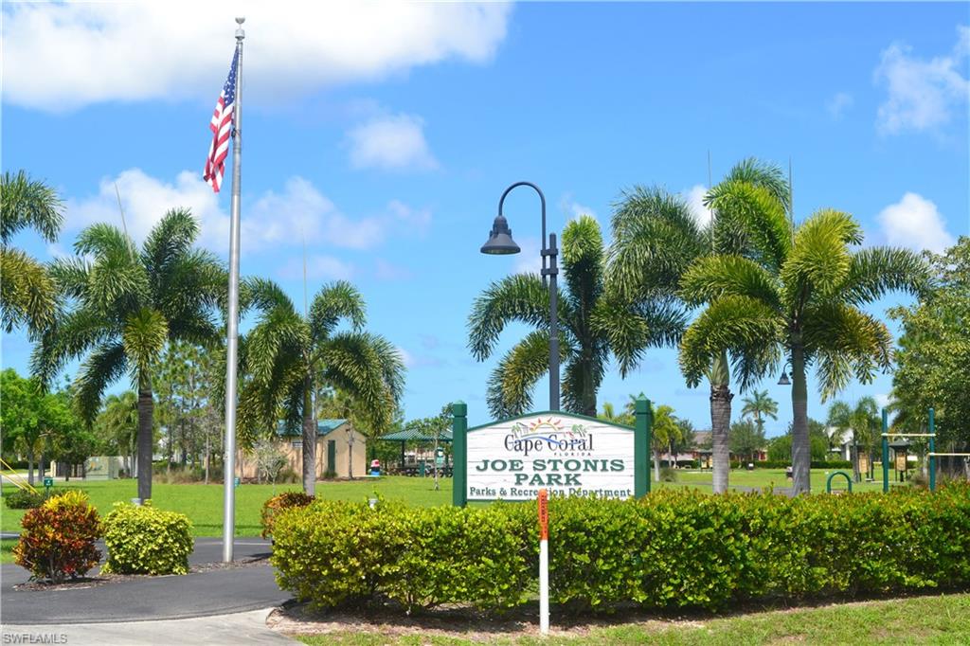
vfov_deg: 25.7
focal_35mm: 52
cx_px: 485
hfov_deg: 37.9
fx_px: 1414
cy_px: 323
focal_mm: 35
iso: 400
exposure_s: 1/320
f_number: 11
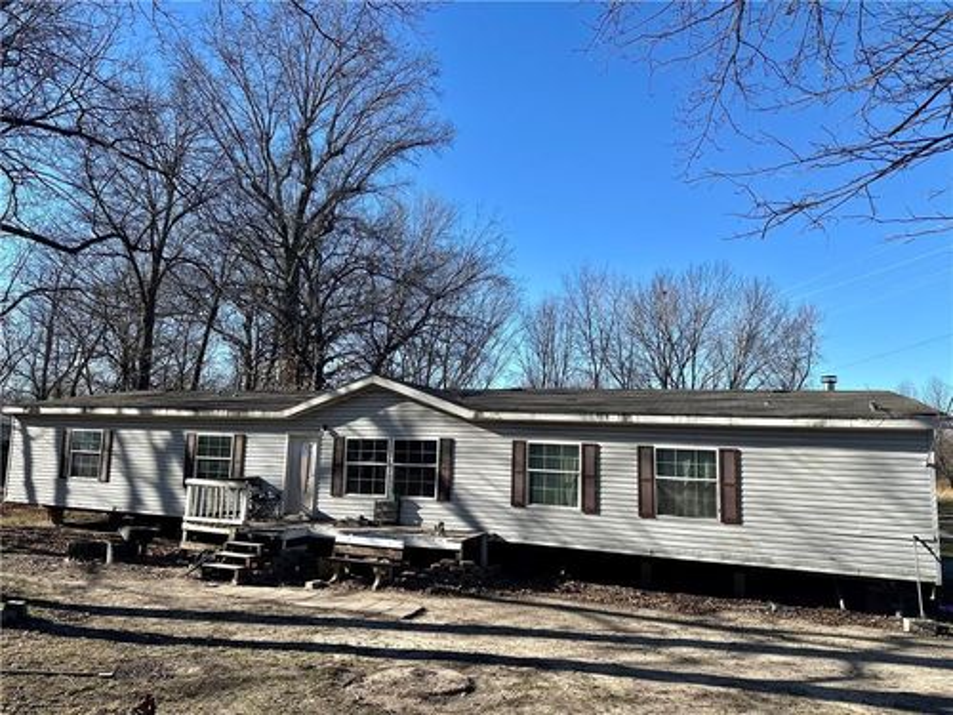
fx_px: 661
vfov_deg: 56.8
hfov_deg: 71.6
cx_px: 476
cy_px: 358
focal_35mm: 24
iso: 80
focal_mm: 6.86
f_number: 1.78
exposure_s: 1/2809
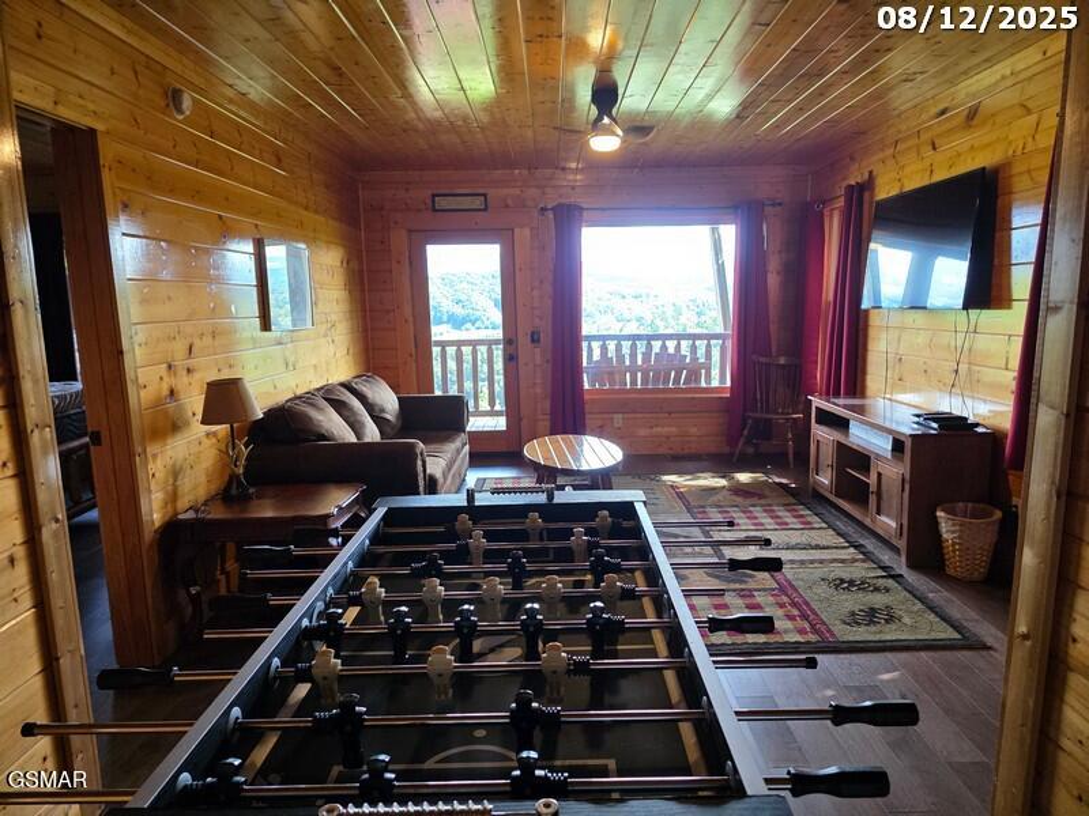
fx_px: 724
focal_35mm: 23
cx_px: 544
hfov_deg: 73.9
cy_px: 408
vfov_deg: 58.9
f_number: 1.7
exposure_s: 1/120
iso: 250
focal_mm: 6.3
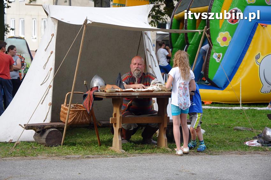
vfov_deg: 13.0
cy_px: 90
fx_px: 790
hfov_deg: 19.5
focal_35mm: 105
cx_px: 136
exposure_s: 1/640
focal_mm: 70
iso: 640
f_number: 6.3
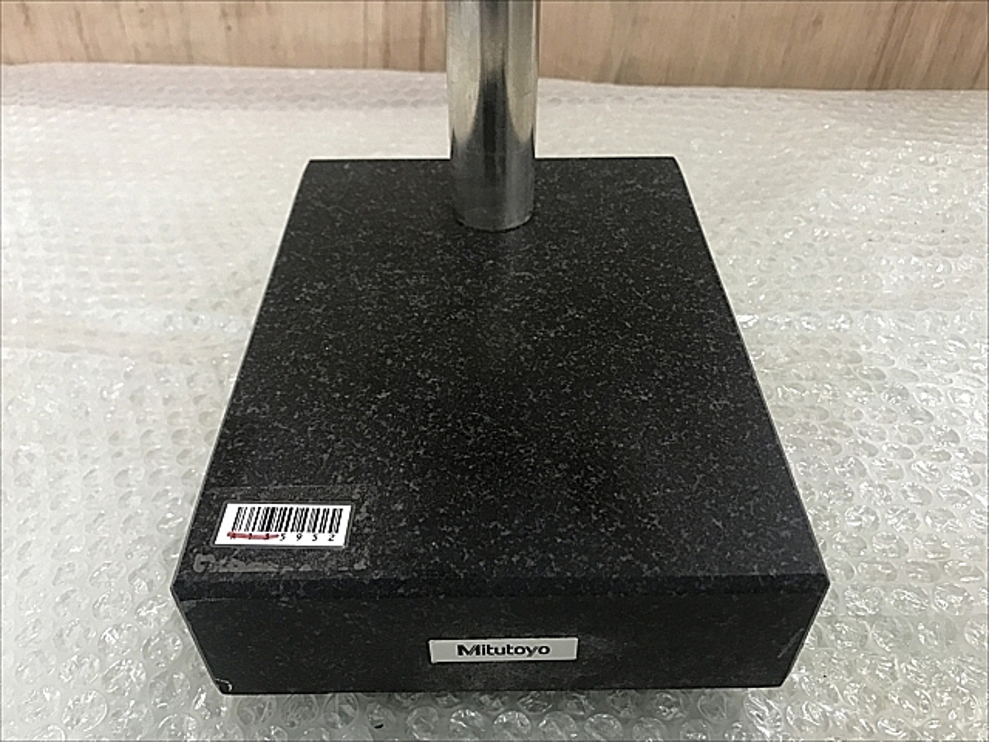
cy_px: 371
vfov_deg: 49.7
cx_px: 494
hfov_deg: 63.4
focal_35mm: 28
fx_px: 800
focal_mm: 3.99
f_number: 1.8
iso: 32
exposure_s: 1/24
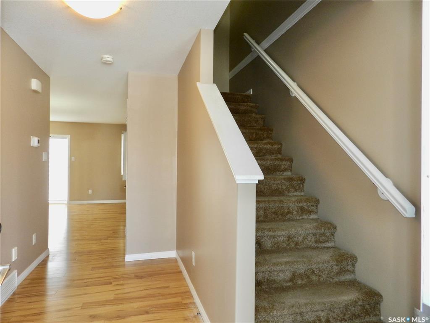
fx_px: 286
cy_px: 162
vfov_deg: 58.9
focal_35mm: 23
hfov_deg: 73.9
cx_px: 215
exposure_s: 1/30
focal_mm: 4
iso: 180
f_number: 3.4
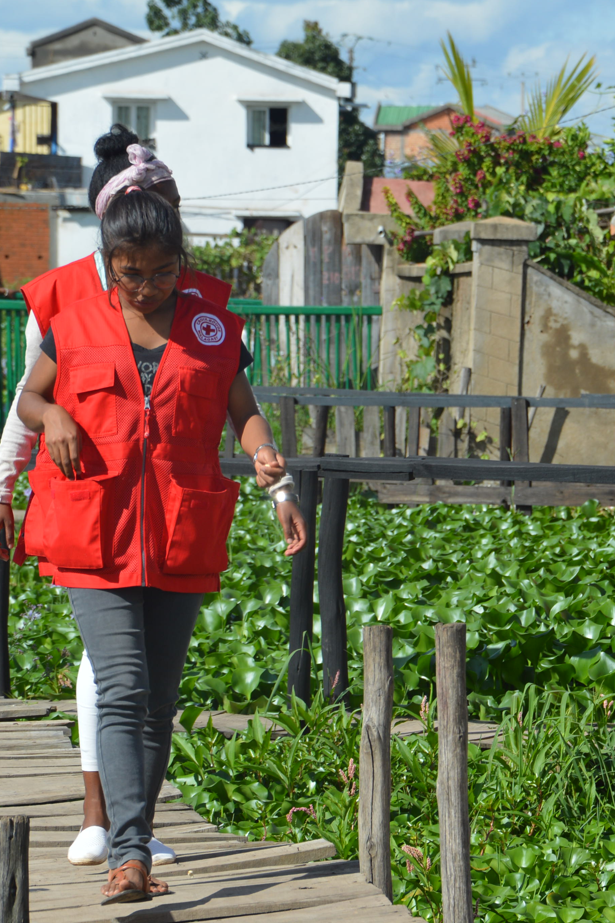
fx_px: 6657
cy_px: 471
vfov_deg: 7.9
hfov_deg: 5.3
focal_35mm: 260
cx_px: 477
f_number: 8
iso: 100
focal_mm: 105
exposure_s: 1/250
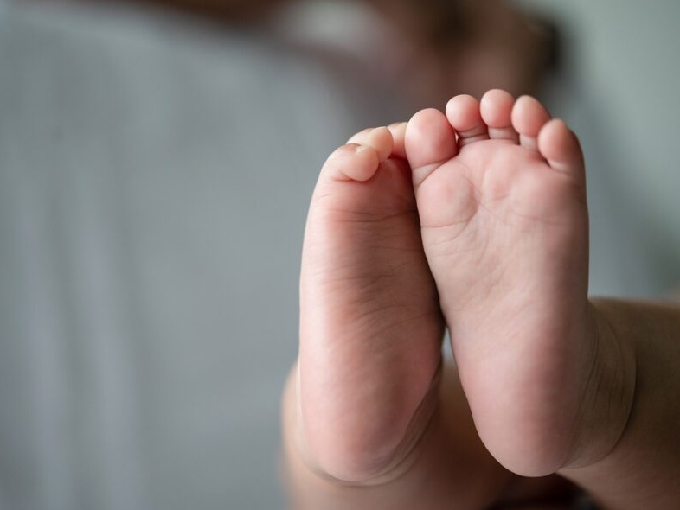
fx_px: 1297
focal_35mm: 66
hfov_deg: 29.4
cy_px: 253
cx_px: 359
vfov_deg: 22.3
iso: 400
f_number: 3
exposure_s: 1/320
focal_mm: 60
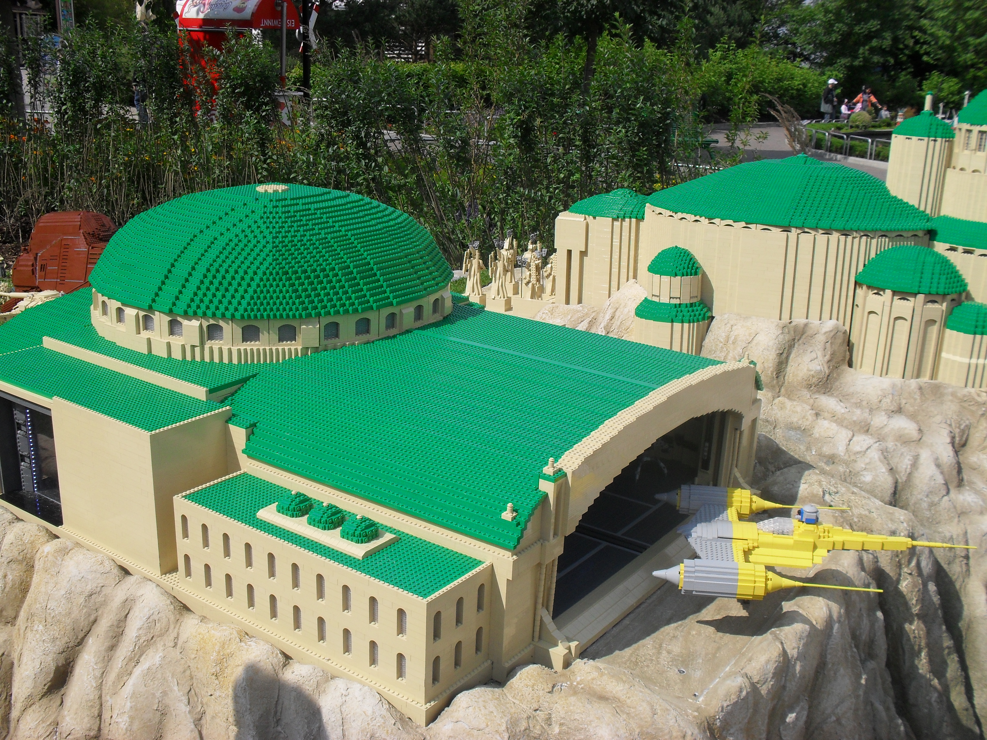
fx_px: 998
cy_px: 370
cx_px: 494
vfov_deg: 40.7
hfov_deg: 52.6
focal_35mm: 35
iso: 100
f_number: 8.4
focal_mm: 6.3
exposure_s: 1/250
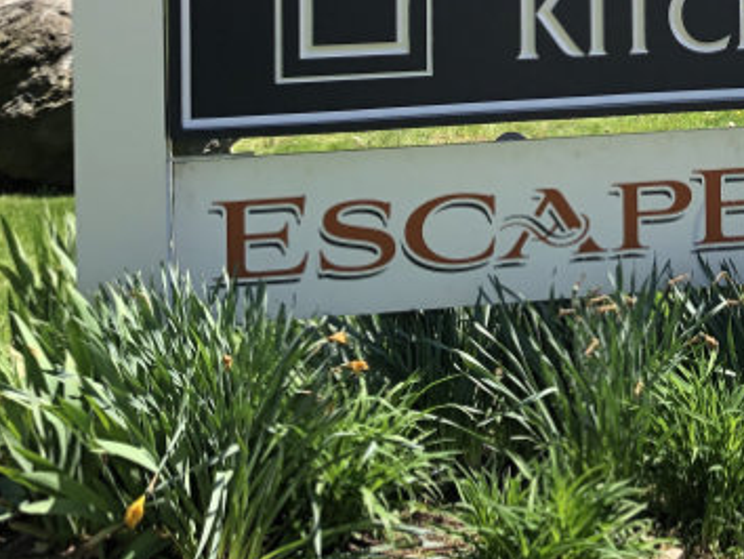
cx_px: 712
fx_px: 1699
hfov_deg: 23.8
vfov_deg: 17.6
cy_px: -158
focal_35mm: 79
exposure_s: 1/1056
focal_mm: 4
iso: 20
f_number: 1.8
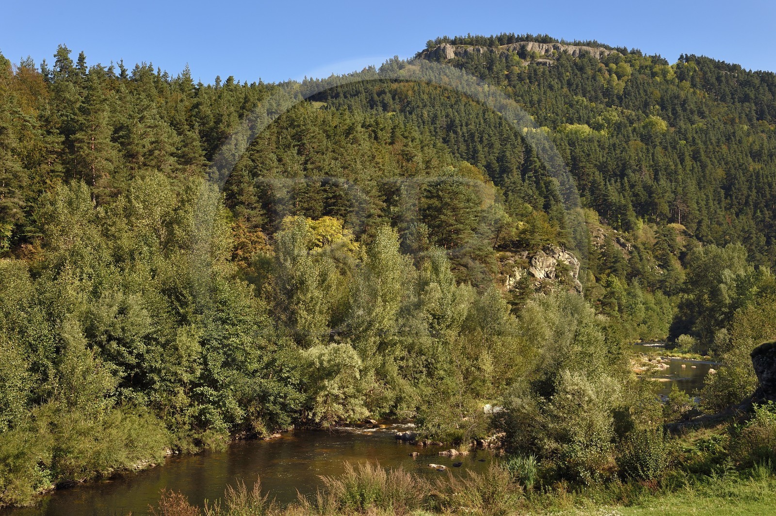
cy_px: 258
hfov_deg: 41.1
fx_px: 1034
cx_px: 388
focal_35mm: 48
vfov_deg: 28.0
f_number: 9
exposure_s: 1/250
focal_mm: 48
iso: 200
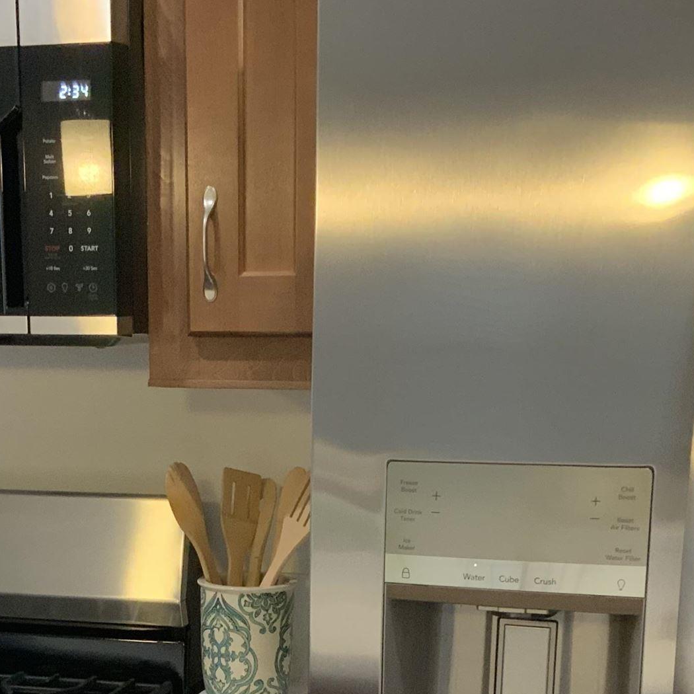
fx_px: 1701
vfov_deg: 22.2
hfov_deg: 22.9
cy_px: 697
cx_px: 195
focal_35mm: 75
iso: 200
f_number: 1.8
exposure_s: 1/60
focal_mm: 3
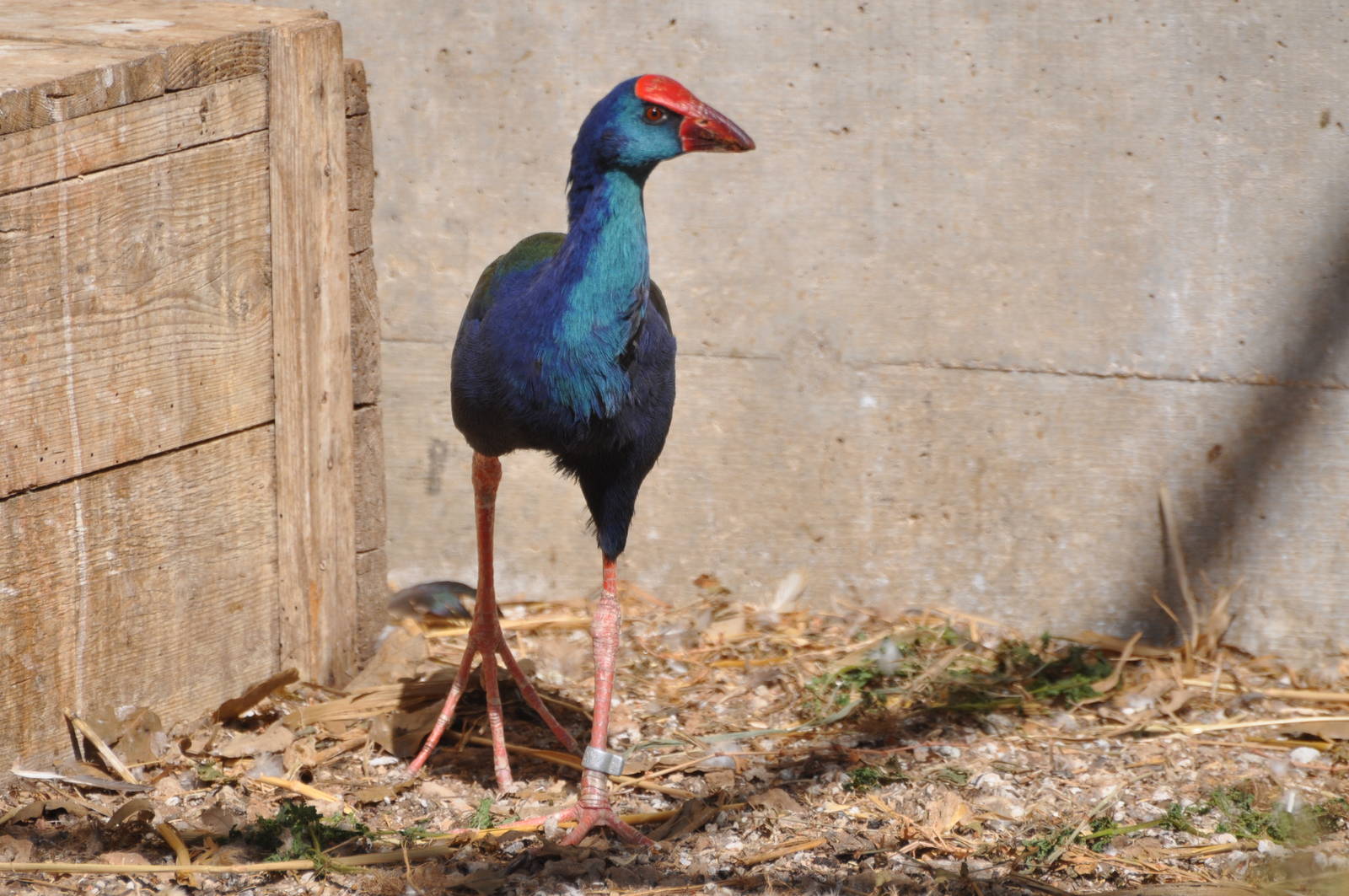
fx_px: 16843
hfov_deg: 4.6
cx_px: 674
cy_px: 448
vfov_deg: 3.0
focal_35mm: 450
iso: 200
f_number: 5.6
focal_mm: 300
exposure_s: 1/640
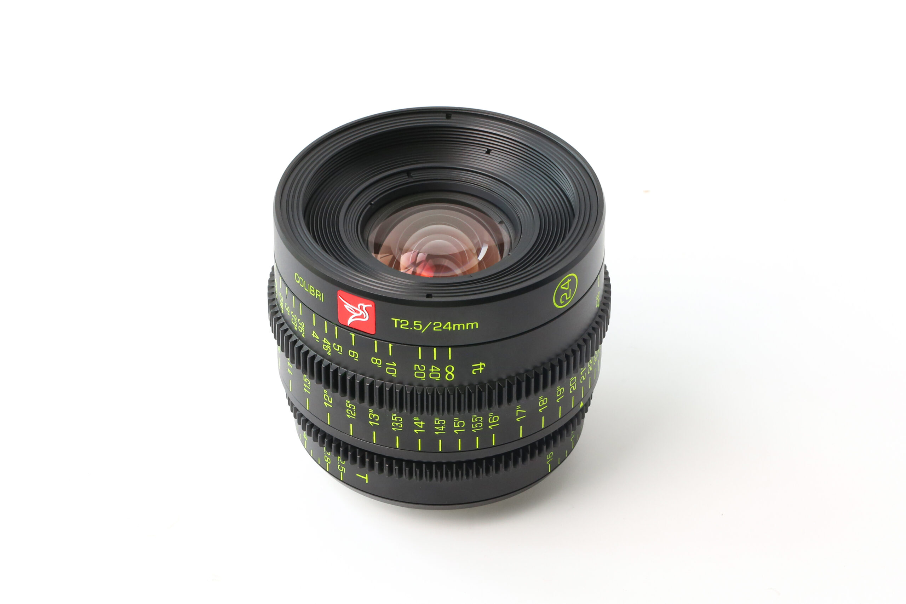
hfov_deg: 46.4
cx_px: 453
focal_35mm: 42
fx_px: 1057
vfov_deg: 31.9
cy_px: 302
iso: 80
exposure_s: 1/45
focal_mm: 28
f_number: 6.7
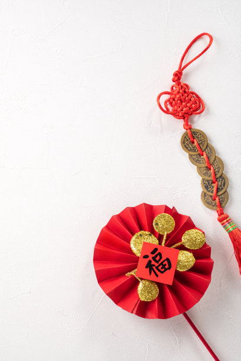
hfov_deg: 21.9
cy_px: 180
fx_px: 623
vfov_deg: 32.4
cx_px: 120
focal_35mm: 62
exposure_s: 1/160
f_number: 13
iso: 100
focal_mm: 62
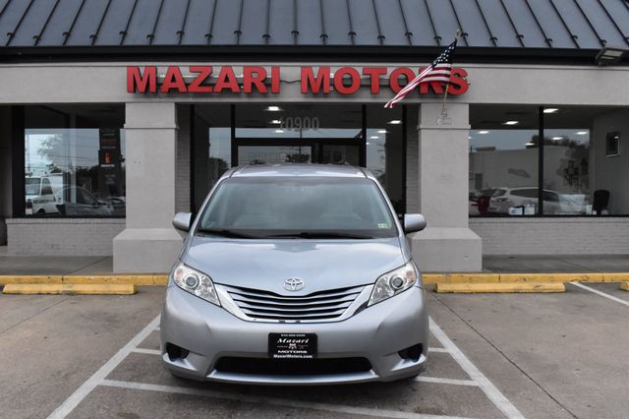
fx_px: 629
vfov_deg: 36.8
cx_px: 314
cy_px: 210
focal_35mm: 36
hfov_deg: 53.2
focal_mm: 24
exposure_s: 1/1000
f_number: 13
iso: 2500
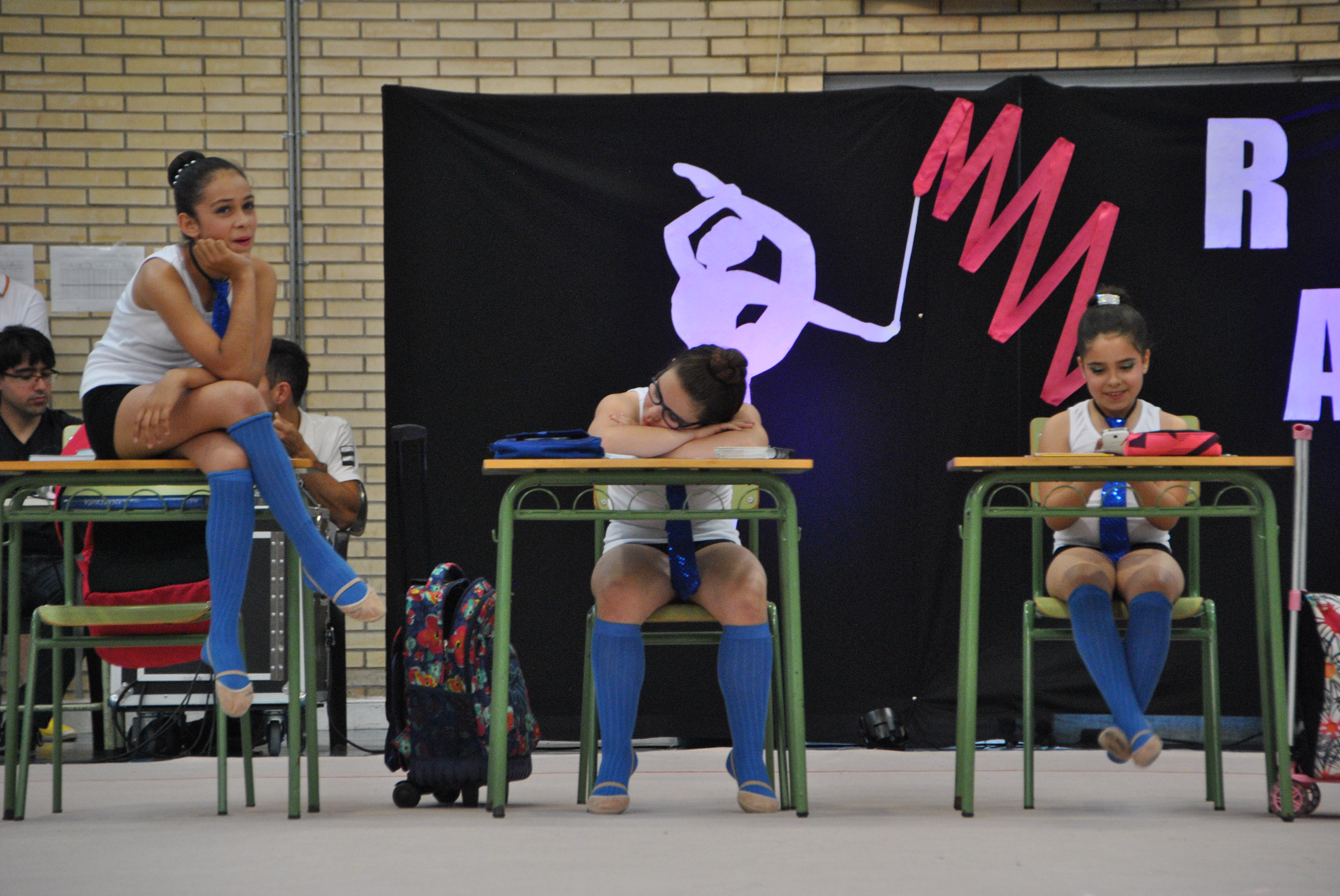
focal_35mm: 183
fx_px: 6820
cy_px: 448
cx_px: 670
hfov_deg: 11.2
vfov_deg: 7.5
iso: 800
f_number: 5.6
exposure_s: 1/80
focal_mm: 122
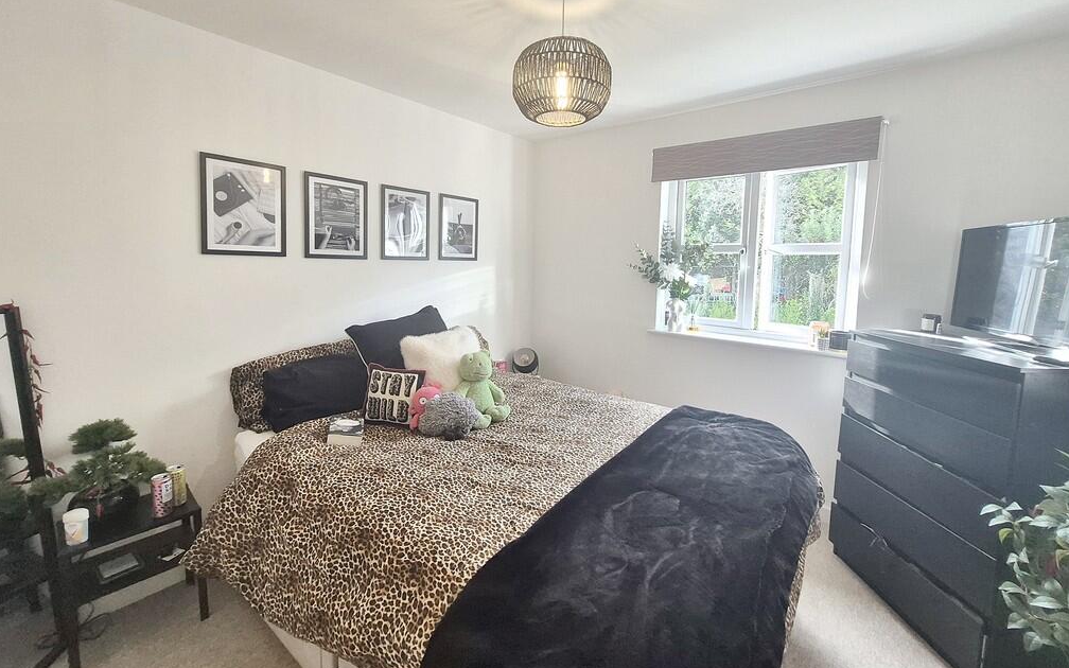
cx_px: 537
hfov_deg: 105.3
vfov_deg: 78.4
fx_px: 408
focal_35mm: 14
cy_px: 300
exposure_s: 1/50
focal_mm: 1.7
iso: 125
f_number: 2.2
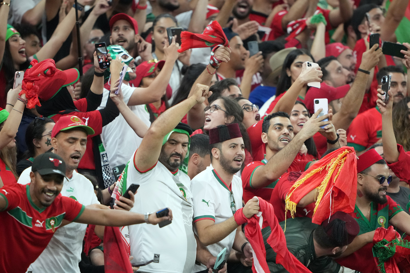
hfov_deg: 3.4
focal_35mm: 600
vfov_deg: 2.3
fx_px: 6833
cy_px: 136
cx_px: 205
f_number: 2.8
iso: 5000
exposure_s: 1/2000
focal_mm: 400
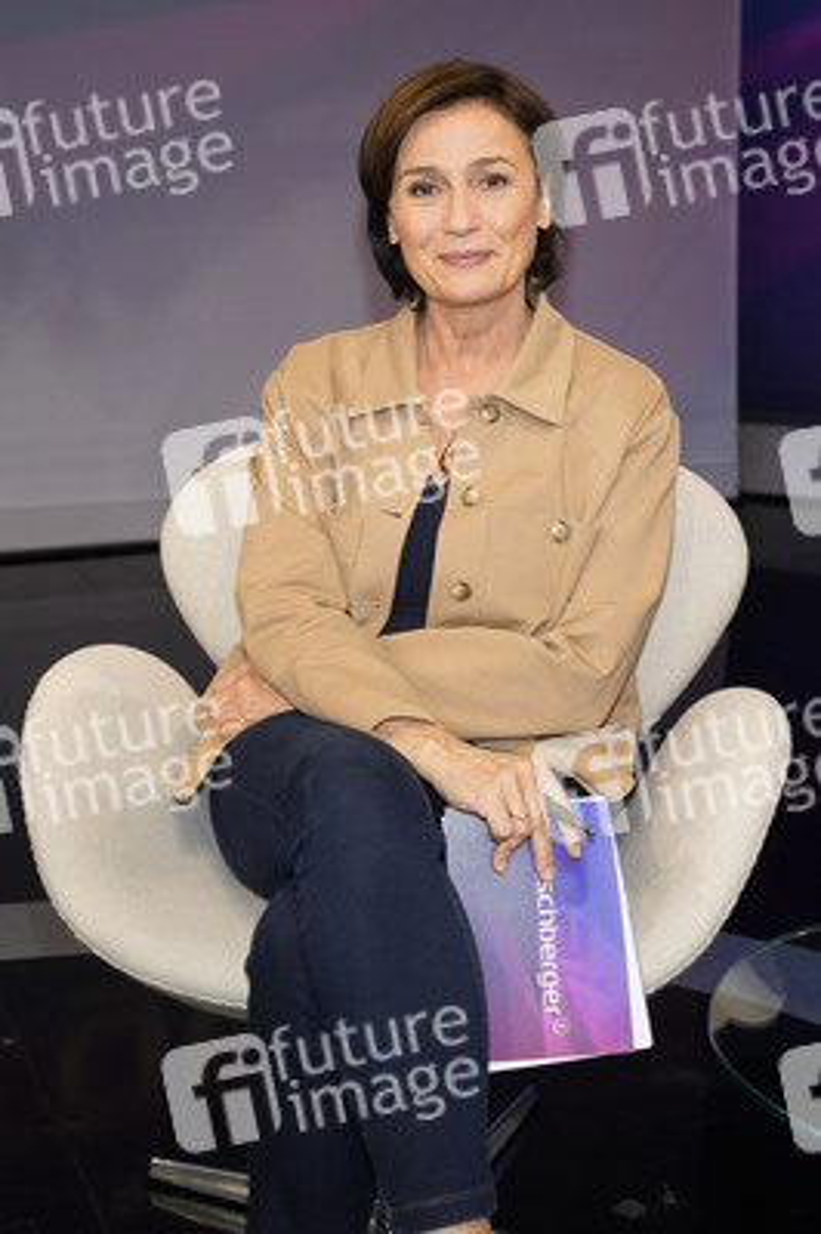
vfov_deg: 48.5
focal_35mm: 40
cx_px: 410
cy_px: 617
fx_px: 1371
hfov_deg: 33.3
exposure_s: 1/160
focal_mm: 40
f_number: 5.6
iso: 2000
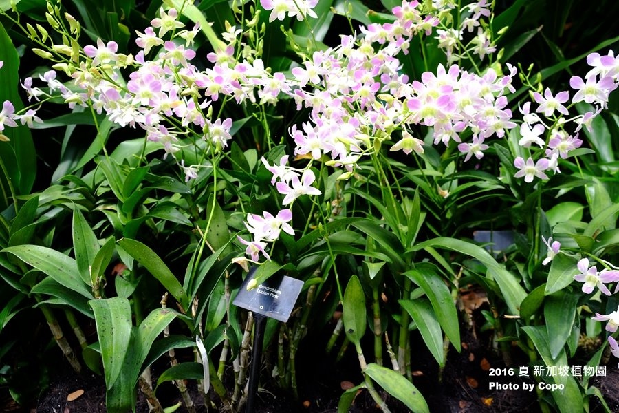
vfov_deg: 47.9
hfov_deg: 67.4
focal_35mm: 27
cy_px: 206
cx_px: 310
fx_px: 464
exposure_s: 1/125
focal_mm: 18
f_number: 3.6
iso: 200
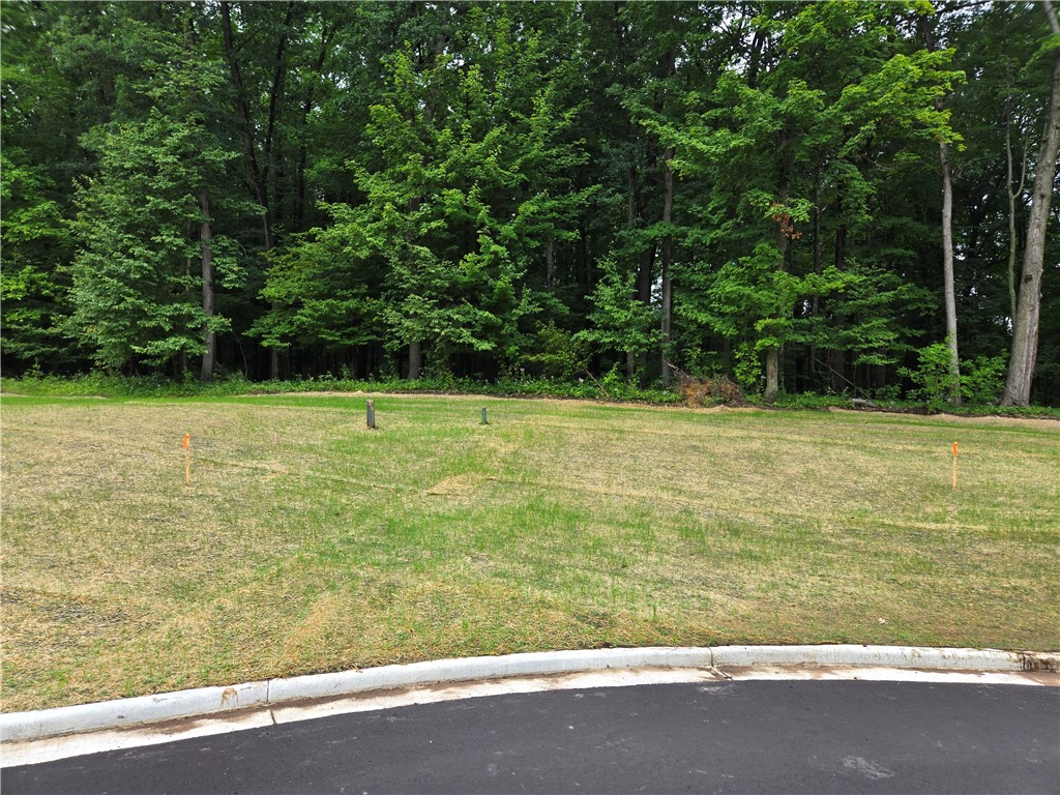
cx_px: 530
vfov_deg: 58.9
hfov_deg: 73.9
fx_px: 704
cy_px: 398
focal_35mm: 23
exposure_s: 1/180
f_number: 1.8
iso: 40
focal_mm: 5.4
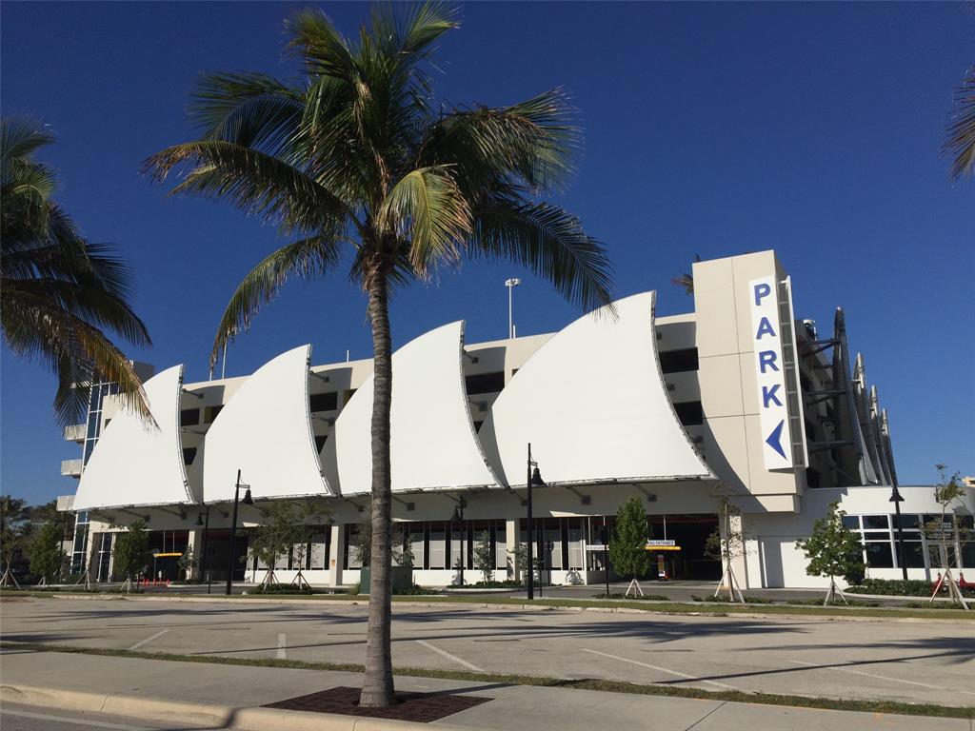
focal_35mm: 29
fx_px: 817
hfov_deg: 61.7
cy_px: 366
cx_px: 488
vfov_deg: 48.2
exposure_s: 1/7937
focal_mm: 4.15
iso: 32
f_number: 2.2
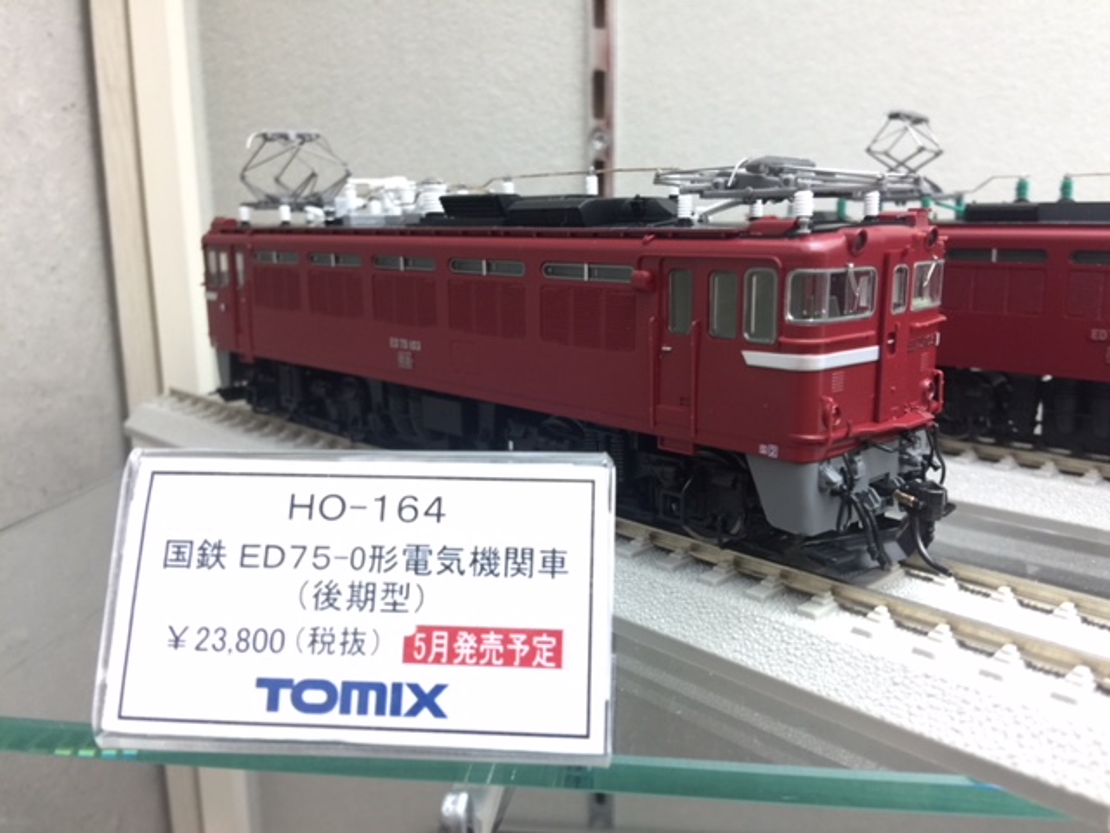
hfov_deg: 61.7
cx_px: 555
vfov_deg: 48.2
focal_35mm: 29
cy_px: 416
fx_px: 930
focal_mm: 4.15
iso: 50
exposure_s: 1/15
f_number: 2.2
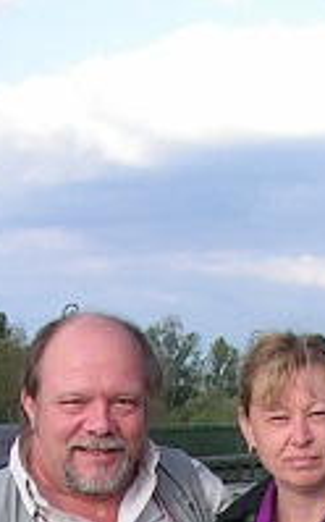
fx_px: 2301
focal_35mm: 162
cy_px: 742
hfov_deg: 8.1
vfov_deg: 12.4
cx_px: 191
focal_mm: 5.8
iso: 50
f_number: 5.6
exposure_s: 1/160
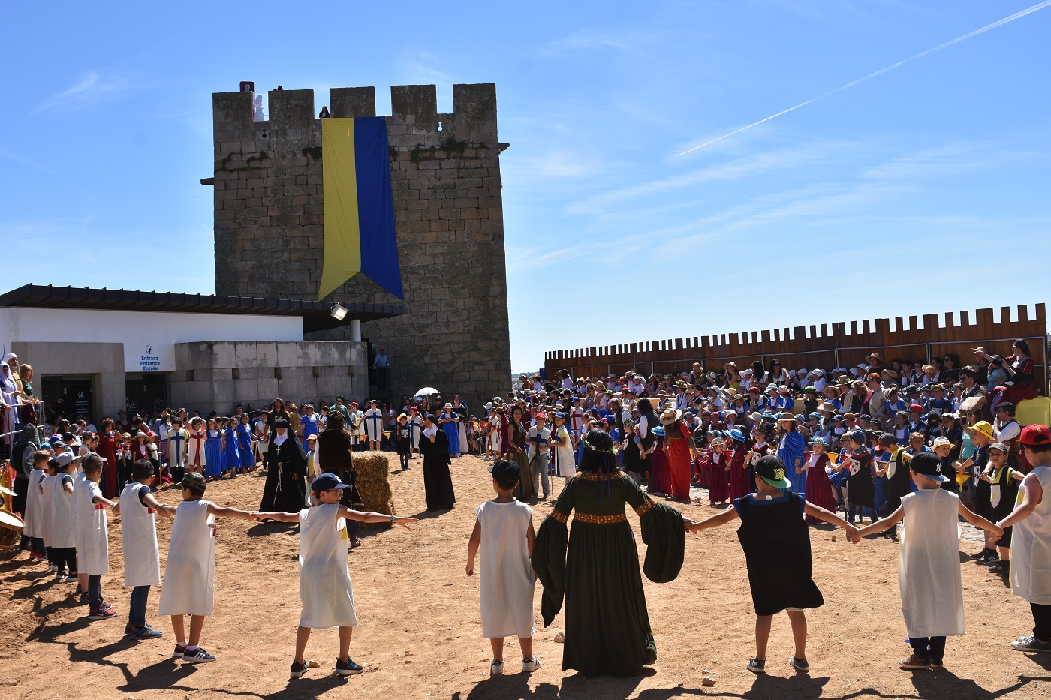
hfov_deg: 53.1
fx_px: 1051
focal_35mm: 36
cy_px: 350
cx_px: 526
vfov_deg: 36.9
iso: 180
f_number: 8
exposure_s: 1/500
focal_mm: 24
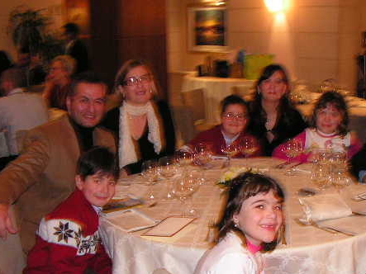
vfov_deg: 27.9
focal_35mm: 52
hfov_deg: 36.2
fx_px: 550
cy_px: 172
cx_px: 259
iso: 200
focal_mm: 6
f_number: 3.2
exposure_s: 1/40
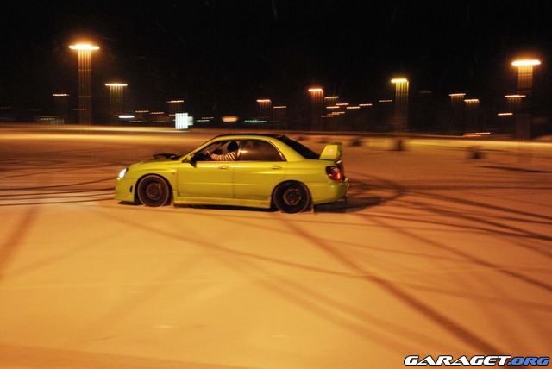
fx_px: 552
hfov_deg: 53.1
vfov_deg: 36.9
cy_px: 184
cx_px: 276
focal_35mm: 36
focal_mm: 24
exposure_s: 1/20
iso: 1600
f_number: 4.2
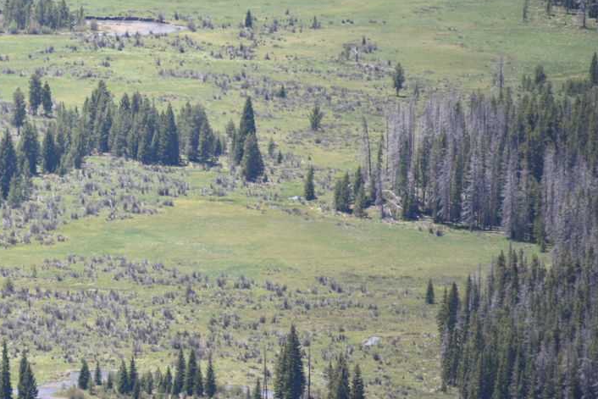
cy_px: 97
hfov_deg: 3.8
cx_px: 70
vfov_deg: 2.5
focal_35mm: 544
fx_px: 9038
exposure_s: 1/640
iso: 320
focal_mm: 300
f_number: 5.6
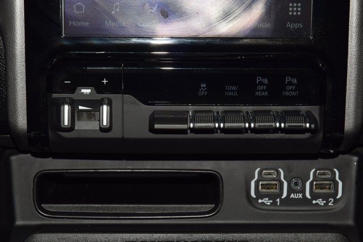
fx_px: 1059
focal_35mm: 105
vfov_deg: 13.0
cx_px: 182
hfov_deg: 19.5
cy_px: 121
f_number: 8
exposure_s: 1/125
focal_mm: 70
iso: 100
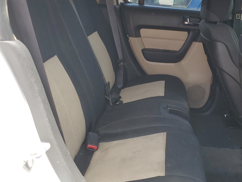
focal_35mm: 40
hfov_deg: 45.5
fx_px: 280
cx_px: 175
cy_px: 68
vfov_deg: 35.7
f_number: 1.5
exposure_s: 1/270
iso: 50
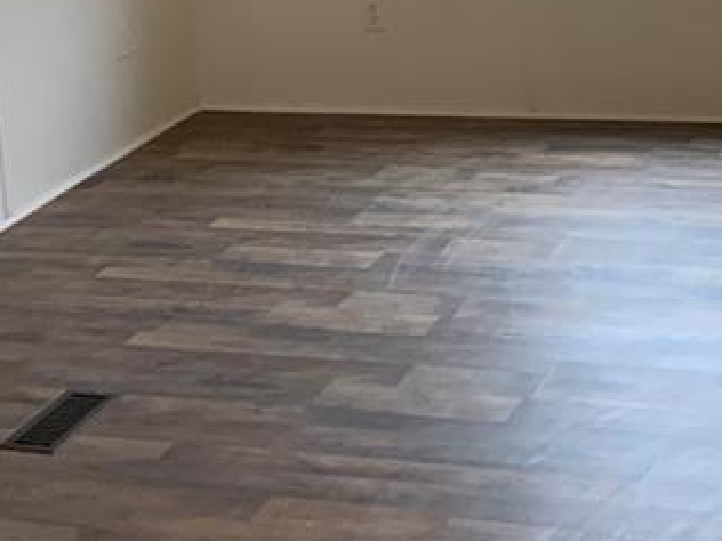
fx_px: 1961
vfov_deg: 15.0
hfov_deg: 20.8
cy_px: -176
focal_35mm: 94
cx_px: 434
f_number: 1.8
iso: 64
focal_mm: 3
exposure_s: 1/60
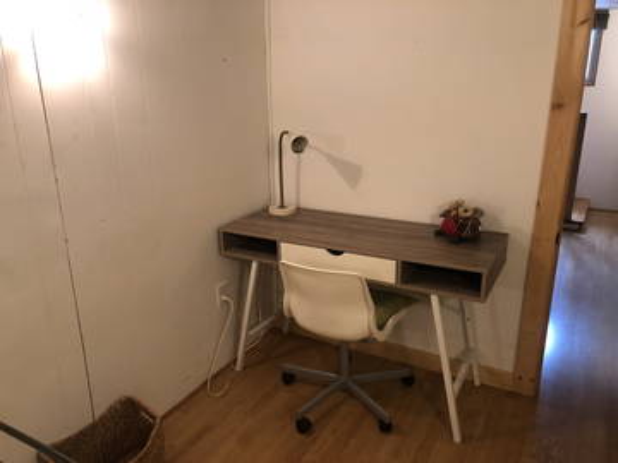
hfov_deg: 63.4
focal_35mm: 28
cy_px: 232
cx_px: 309
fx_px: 500
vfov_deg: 49.7
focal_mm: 3.99
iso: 80
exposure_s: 1/15
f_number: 1.8
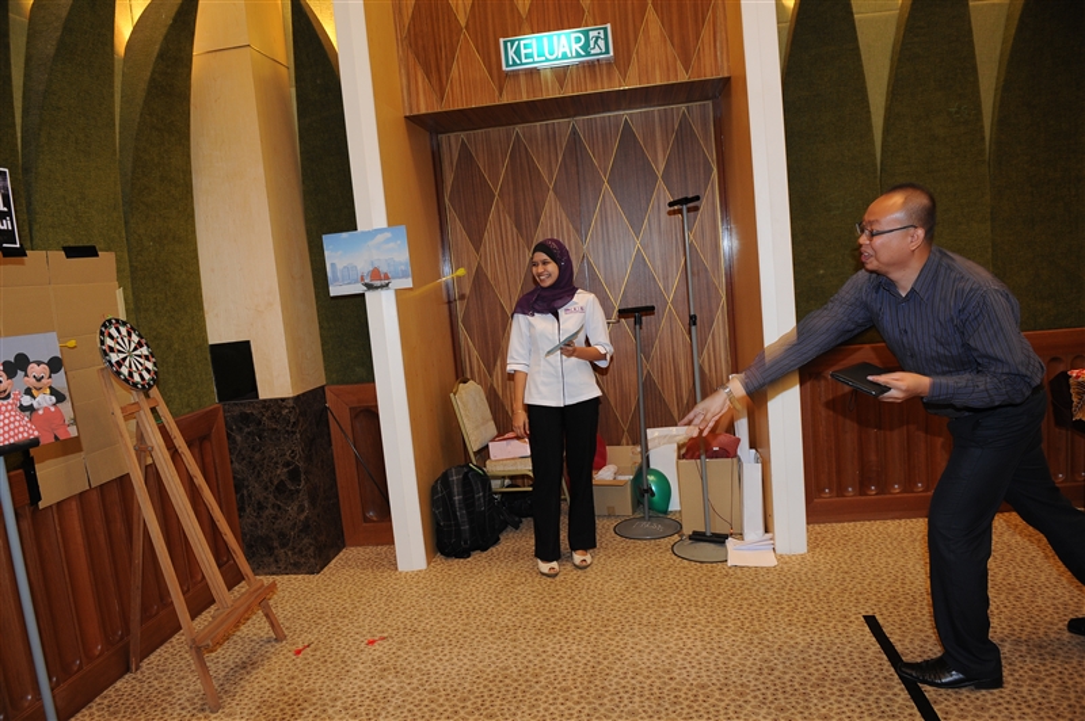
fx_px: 723
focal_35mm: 24
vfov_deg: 53.1
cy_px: 360
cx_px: 542
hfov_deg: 73.8
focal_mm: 24
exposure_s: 1/50
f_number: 4
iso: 1000
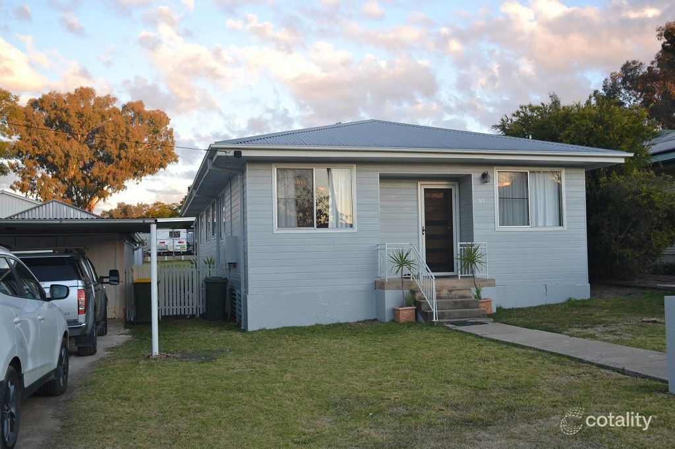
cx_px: 338
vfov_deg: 36.8
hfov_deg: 53.1
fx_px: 675
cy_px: 224
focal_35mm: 36
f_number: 5.6
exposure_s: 1/125
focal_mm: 24
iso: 400
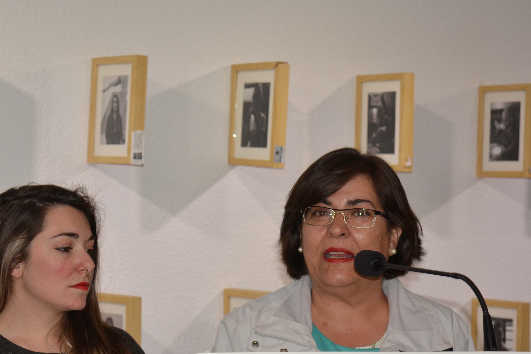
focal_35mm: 124
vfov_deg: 11.1
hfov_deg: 16.5
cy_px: 238
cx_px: 162
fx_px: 1825
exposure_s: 1/60
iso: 100
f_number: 5.6
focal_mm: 55
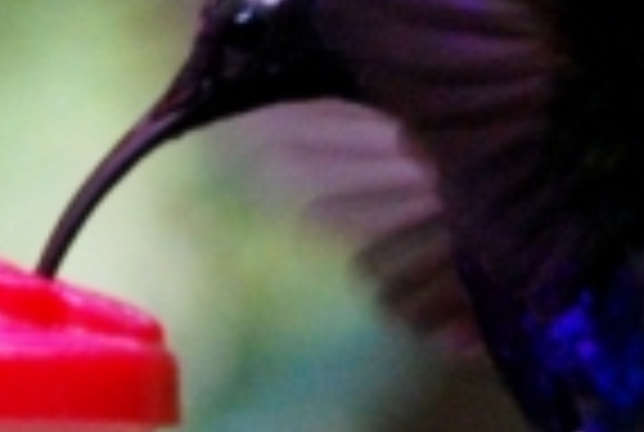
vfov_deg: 1.5
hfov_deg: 2.2
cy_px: -302
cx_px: 320
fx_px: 16510
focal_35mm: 921
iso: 400
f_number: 4
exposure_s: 1/160
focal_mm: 86
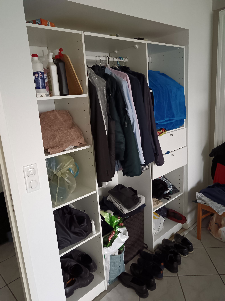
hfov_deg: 51.4
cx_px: 112
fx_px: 234
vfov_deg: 65.3
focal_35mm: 27
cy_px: 150
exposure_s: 1/50
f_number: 1.9
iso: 3285
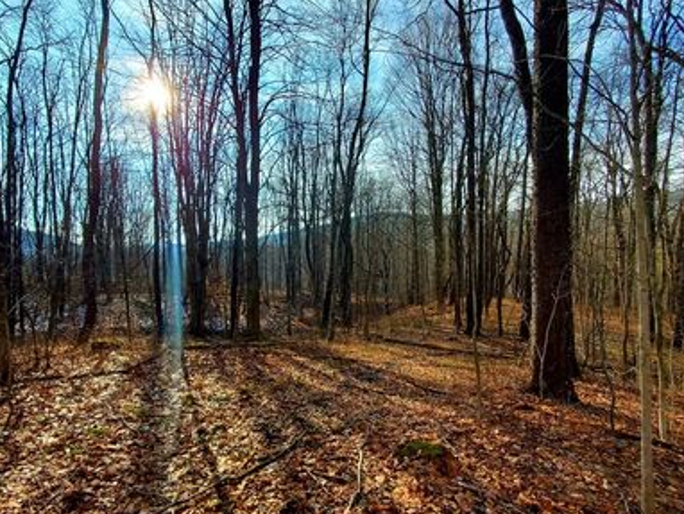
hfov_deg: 90.1
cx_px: 283
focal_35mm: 17
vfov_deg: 74.8
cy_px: 268
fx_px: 336
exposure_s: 1/1000
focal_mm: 1.8
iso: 50
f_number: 2.2
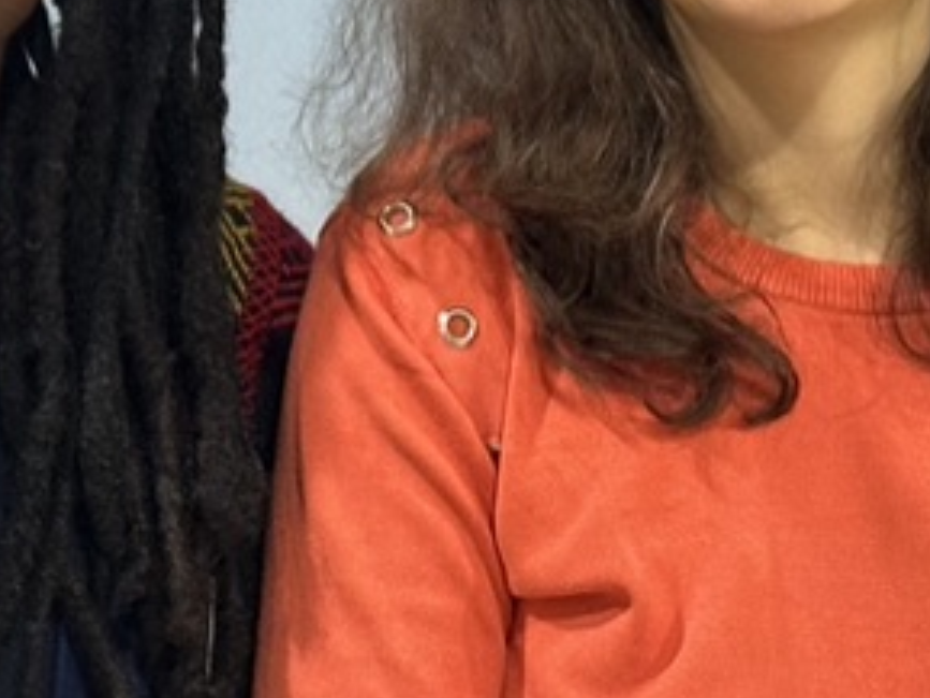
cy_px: -378
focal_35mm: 170
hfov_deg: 11.4
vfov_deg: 8.5
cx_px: -138
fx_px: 4569
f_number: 1.78
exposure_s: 1/33
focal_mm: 6.86
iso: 320
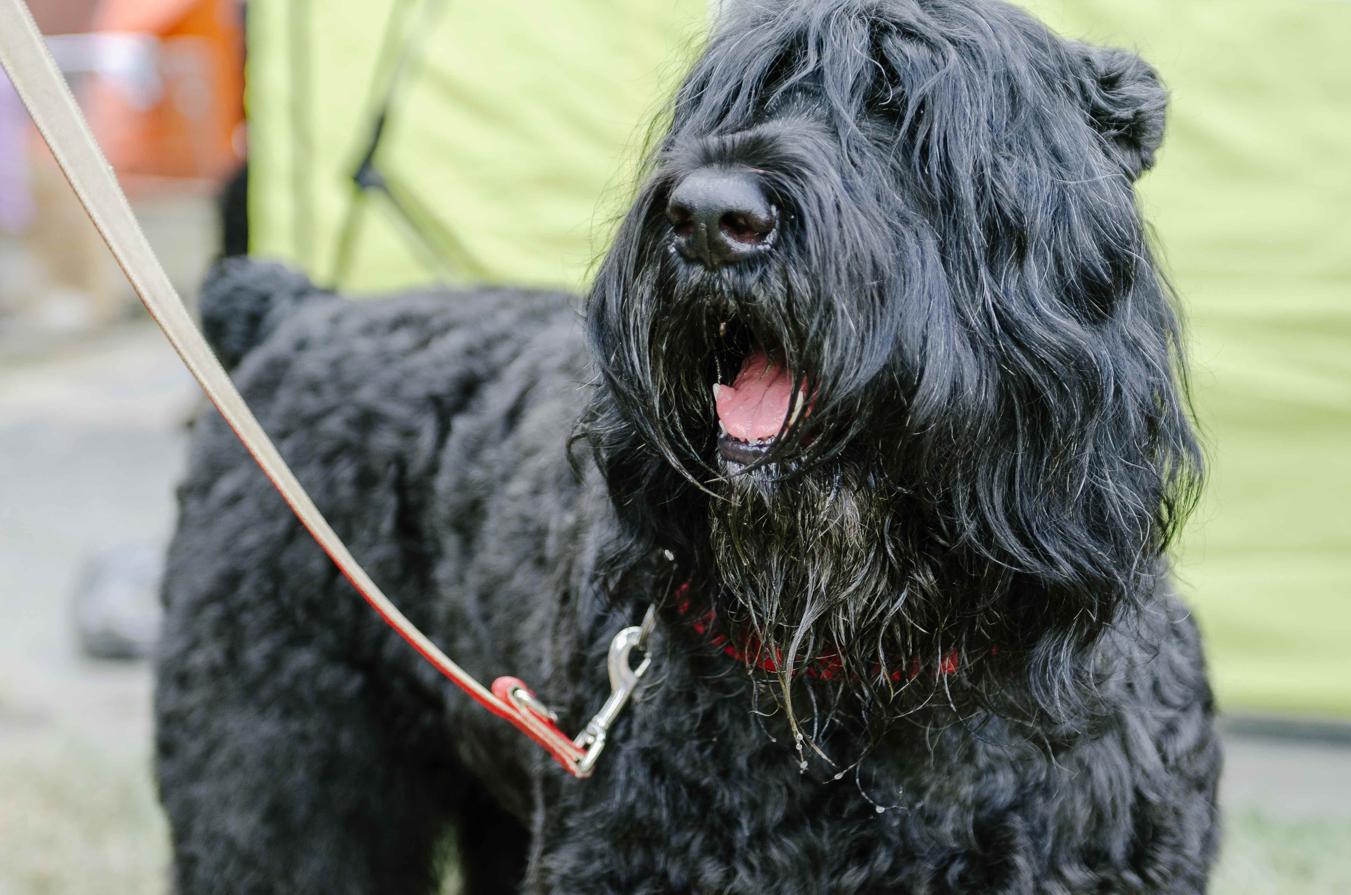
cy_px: 448
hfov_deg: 22.7
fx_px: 3371
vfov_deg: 15.1
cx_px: 676
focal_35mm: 90
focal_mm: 60
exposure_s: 1/250
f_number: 2.8
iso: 250
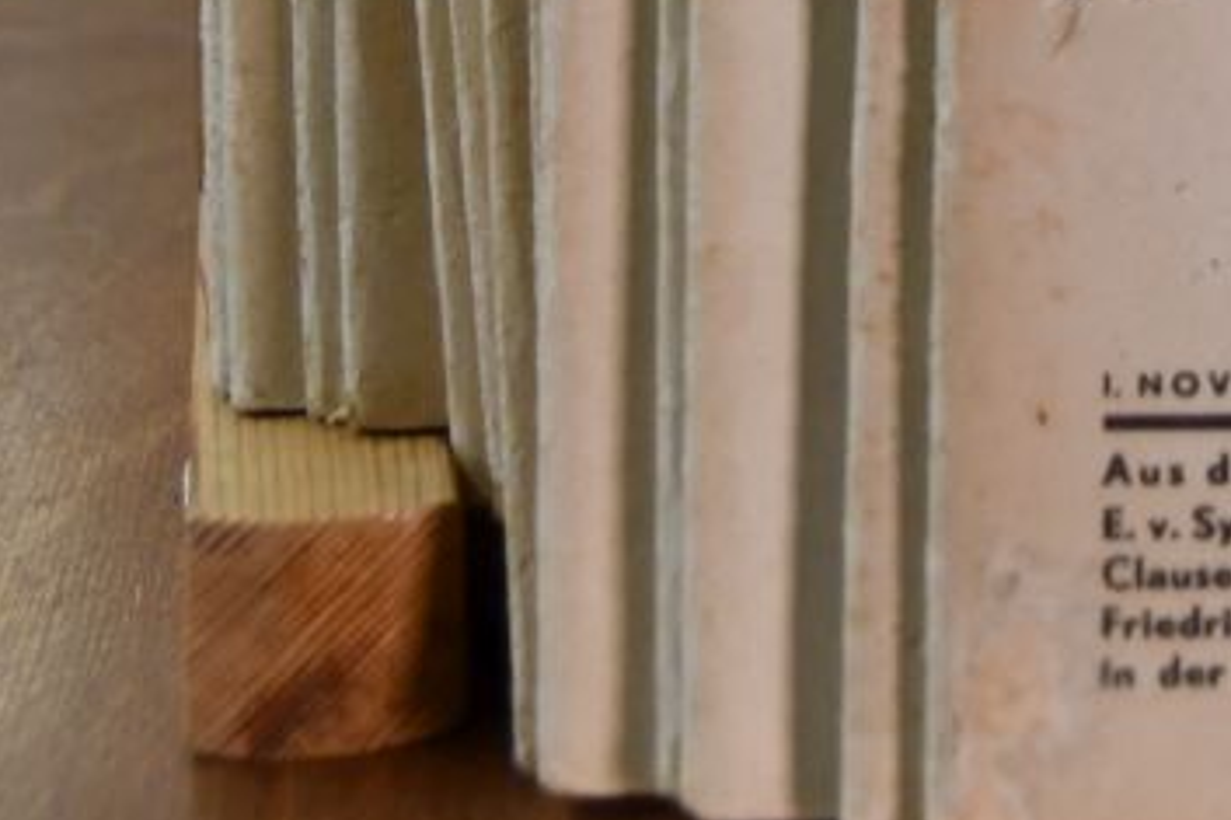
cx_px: 1189
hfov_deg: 18.7
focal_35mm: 107
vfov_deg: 11.8
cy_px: -654
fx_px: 3657
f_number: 3.5
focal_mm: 18
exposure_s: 1/250
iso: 720
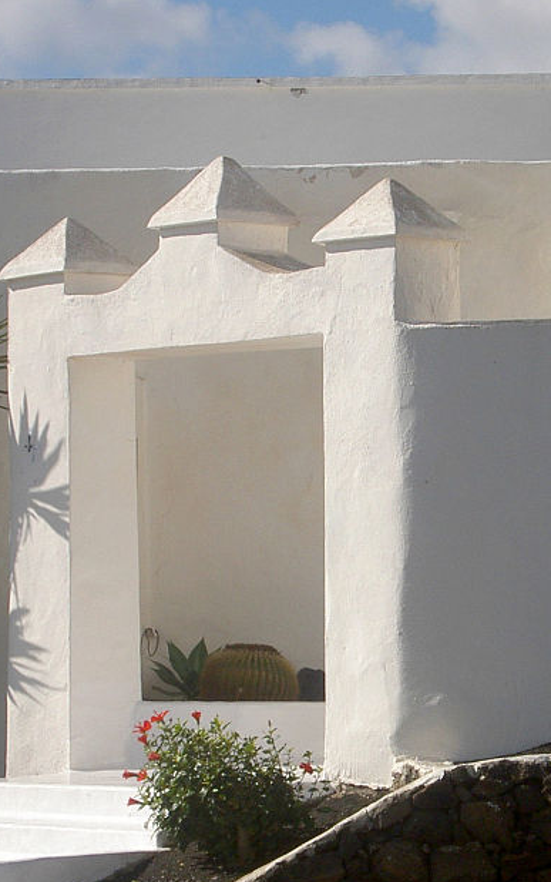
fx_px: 3699
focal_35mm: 154
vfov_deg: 13.6
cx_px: 437
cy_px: 492
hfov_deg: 8.5
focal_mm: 12.4
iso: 50
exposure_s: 1/400
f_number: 7.1
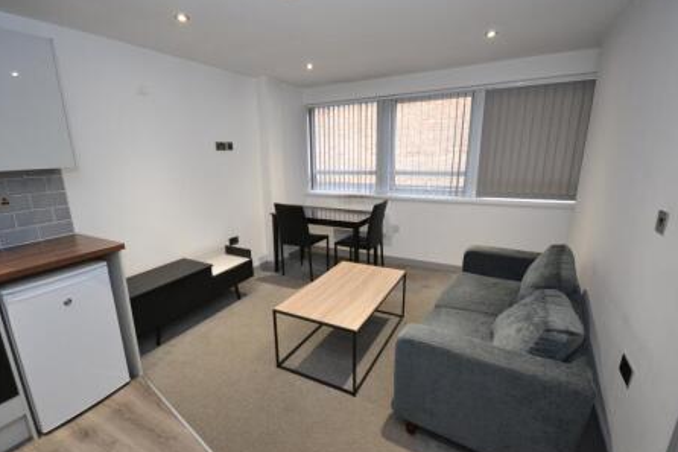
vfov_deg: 73.7
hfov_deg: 96.7
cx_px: 322
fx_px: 301
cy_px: 224
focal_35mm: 16
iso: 1800
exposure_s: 1/60
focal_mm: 10
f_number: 4
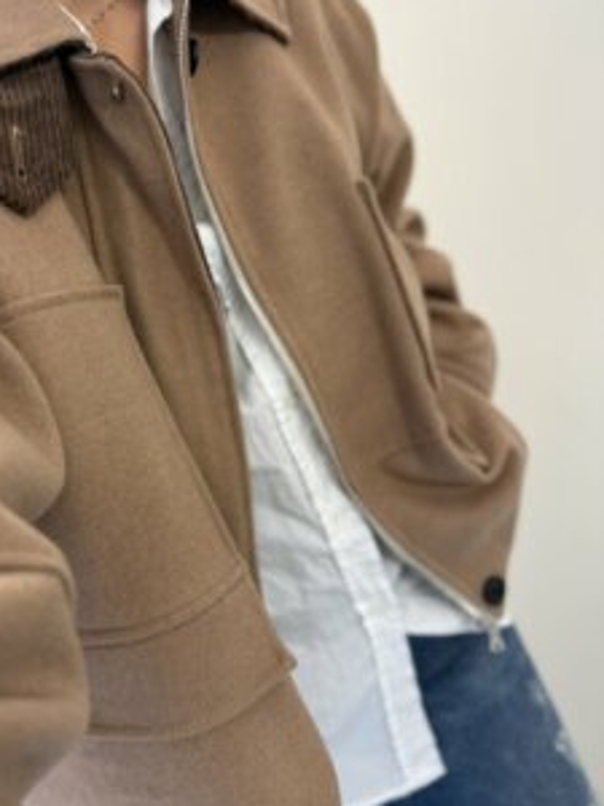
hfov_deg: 43.6
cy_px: 400
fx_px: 744
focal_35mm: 32
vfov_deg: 56.8
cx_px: 207
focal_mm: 6.76
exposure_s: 1/49
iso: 250
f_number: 1.78
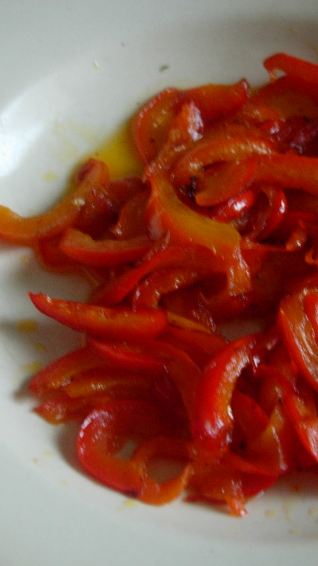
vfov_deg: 37.2
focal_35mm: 56
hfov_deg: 21.1
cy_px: 285
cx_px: 263
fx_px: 840
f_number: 2.8
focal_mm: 7.8
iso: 200
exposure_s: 1/7.3
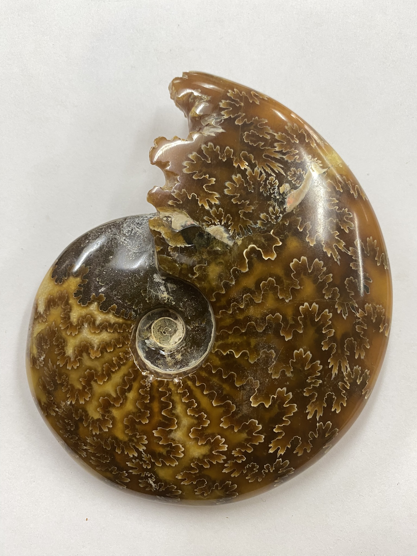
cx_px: 208
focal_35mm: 25
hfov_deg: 54.9
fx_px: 402
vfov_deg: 69.4
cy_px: 278
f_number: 1.8
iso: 100
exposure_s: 1/60
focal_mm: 4.25
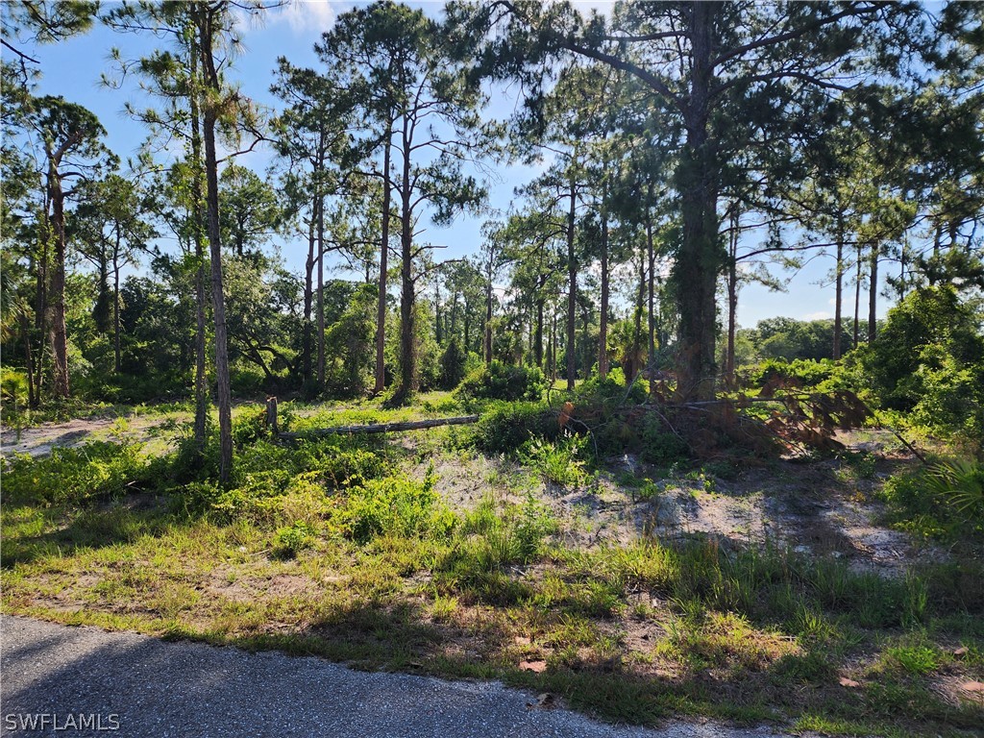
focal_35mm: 23
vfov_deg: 58.9
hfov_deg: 73.9
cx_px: 492
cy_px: 369
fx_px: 654
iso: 12
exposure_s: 1/726
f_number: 1.8
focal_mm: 6.4
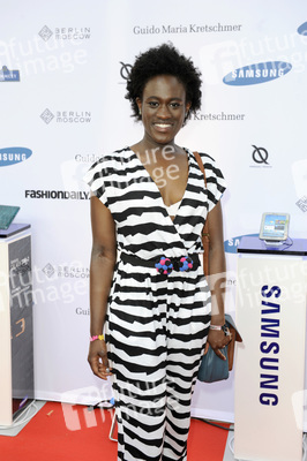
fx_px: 615
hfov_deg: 28.0
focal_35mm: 48
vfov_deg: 41.1
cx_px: 154
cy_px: 230
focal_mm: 48
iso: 640
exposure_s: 1/160
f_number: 5.6
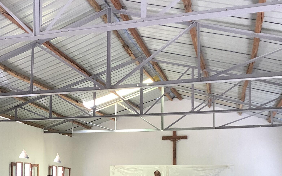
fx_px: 415
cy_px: 161
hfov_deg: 36.7
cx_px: 75
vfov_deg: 23.3
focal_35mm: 54
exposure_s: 1/60
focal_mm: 3.3
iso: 64
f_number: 2.4
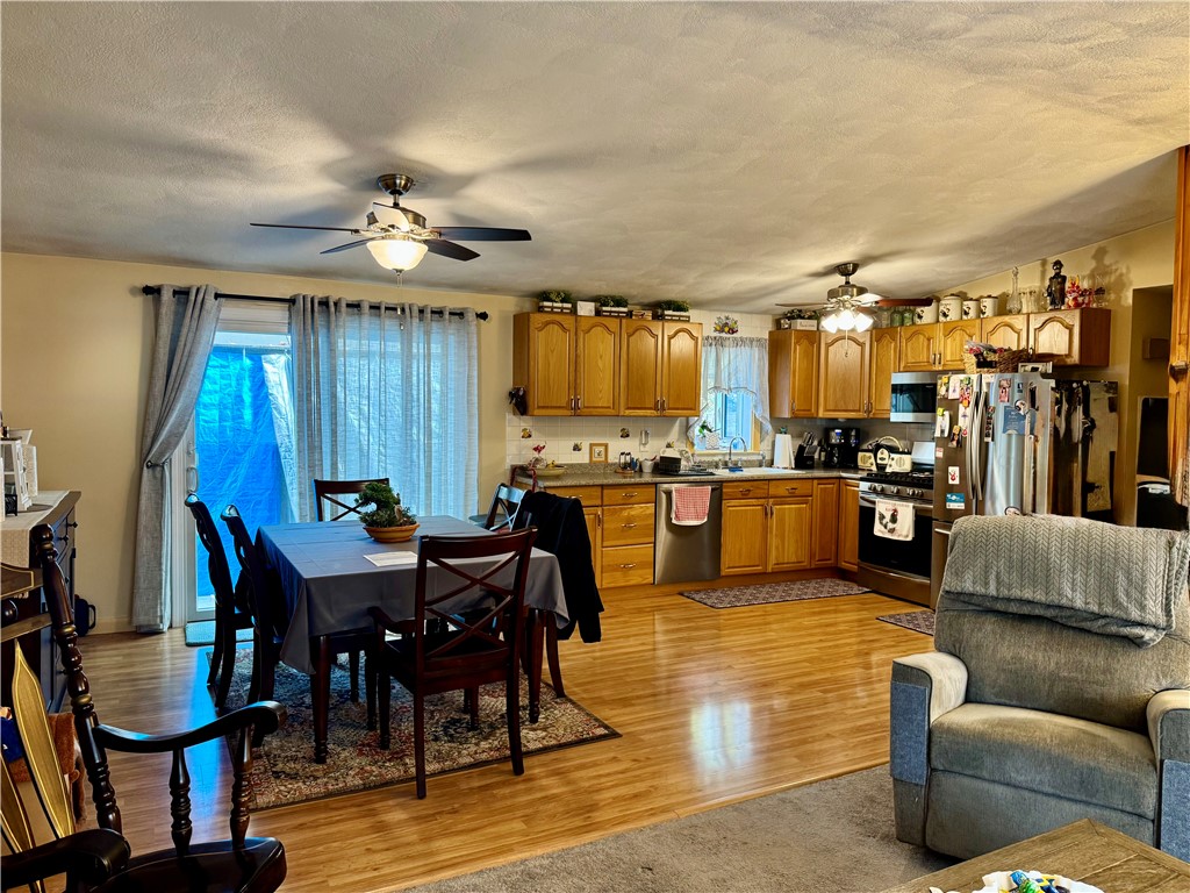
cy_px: 446
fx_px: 825
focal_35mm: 24
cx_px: 595
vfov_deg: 56.8
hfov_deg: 71.6
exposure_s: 1/60
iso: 200
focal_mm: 6.76
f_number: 1.78
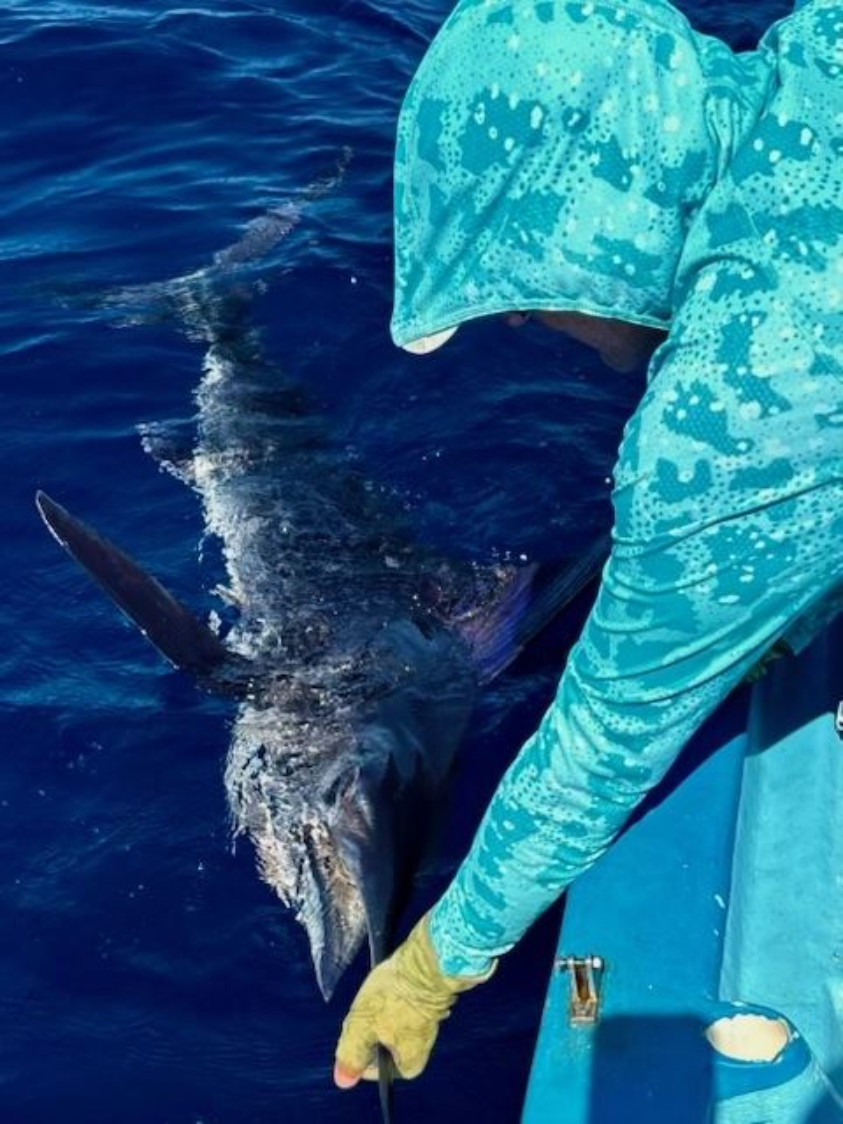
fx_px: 844
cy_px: 562
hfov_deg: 53.1
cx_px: 422
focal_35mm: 26
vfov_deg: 67.3
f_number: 1.6
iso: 50
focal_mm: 5.96
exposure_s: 1/5348
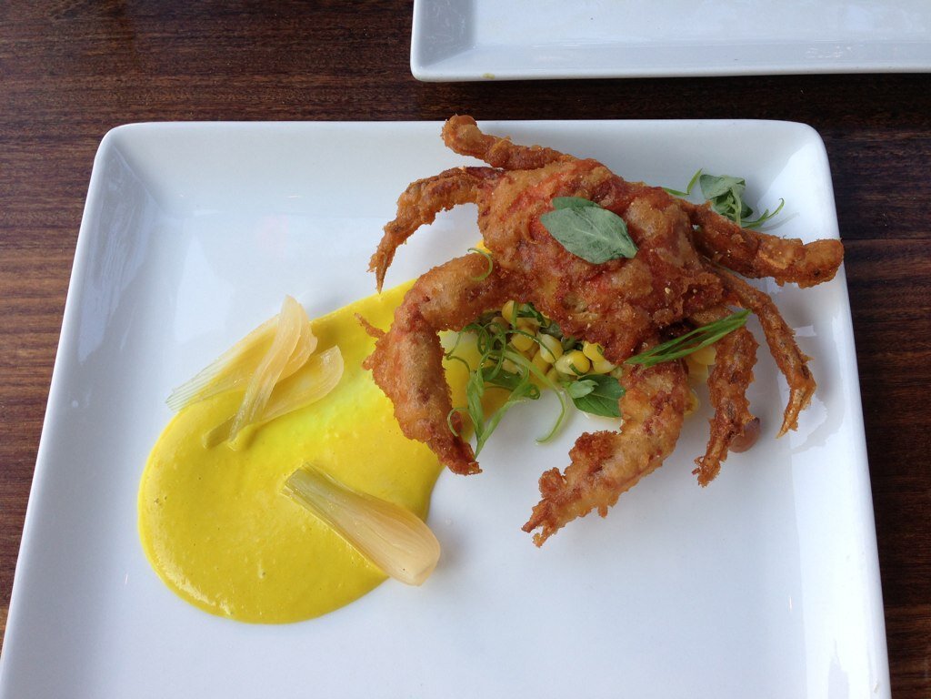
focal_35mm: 33
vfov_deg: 42.9
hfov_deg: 55.4
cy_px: 350
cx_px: 466
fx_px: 888
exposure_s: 1/148
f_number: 2.4
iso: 50
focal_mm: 4.13
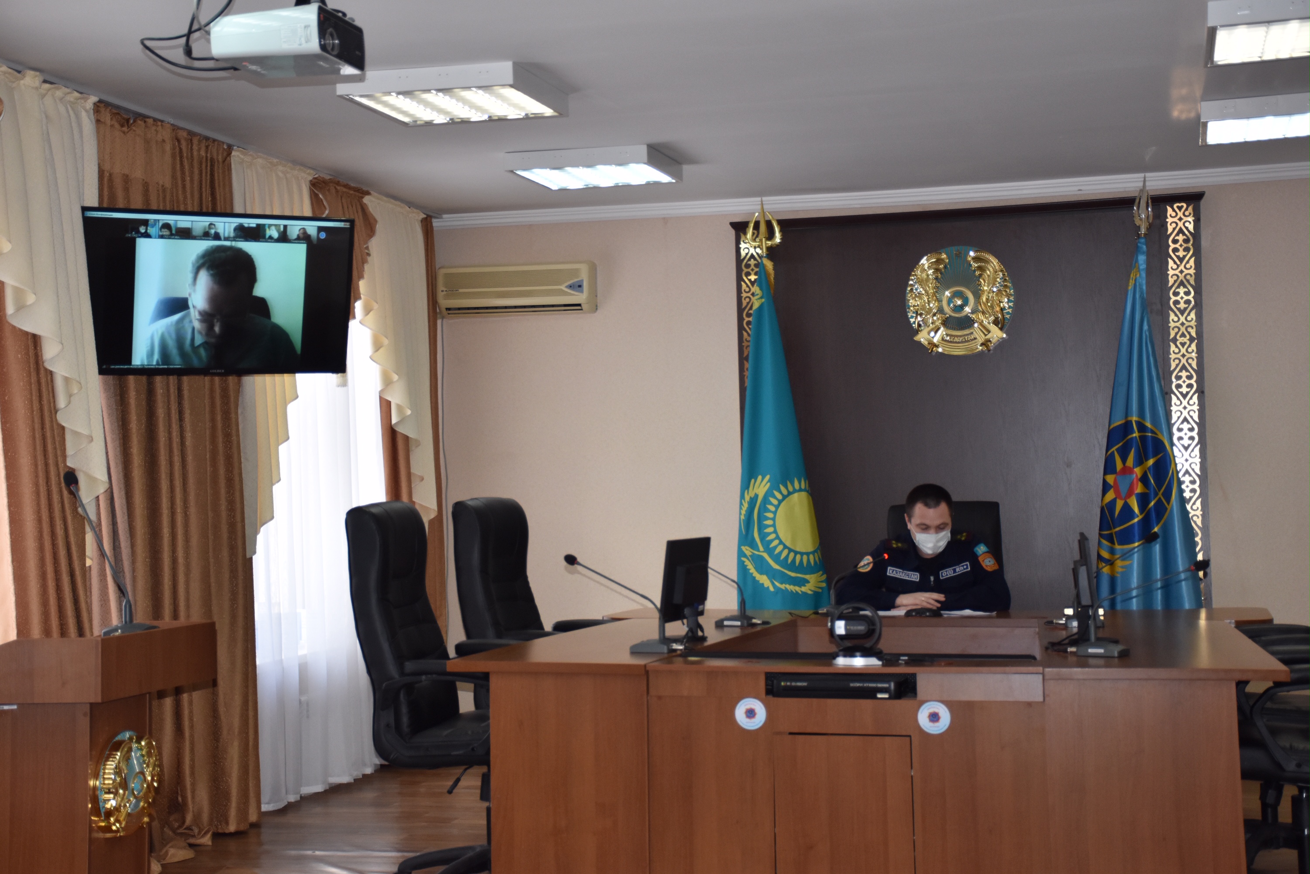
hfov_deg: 35.1
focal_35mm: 57
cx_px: 655
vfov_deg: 23.8
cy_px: 437
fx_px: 2074
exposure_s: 1/200
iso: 800
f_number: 4.5
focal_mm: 38
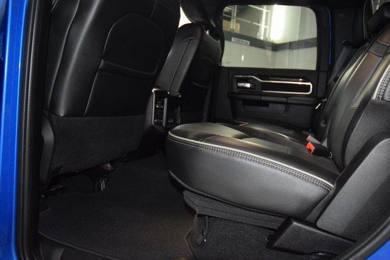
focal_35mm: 27
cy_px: 130
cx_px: 195
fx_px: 293
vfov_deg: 48.0
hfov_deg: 67.4
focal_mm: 18
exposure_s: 1/40
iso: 2200
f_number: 3.5
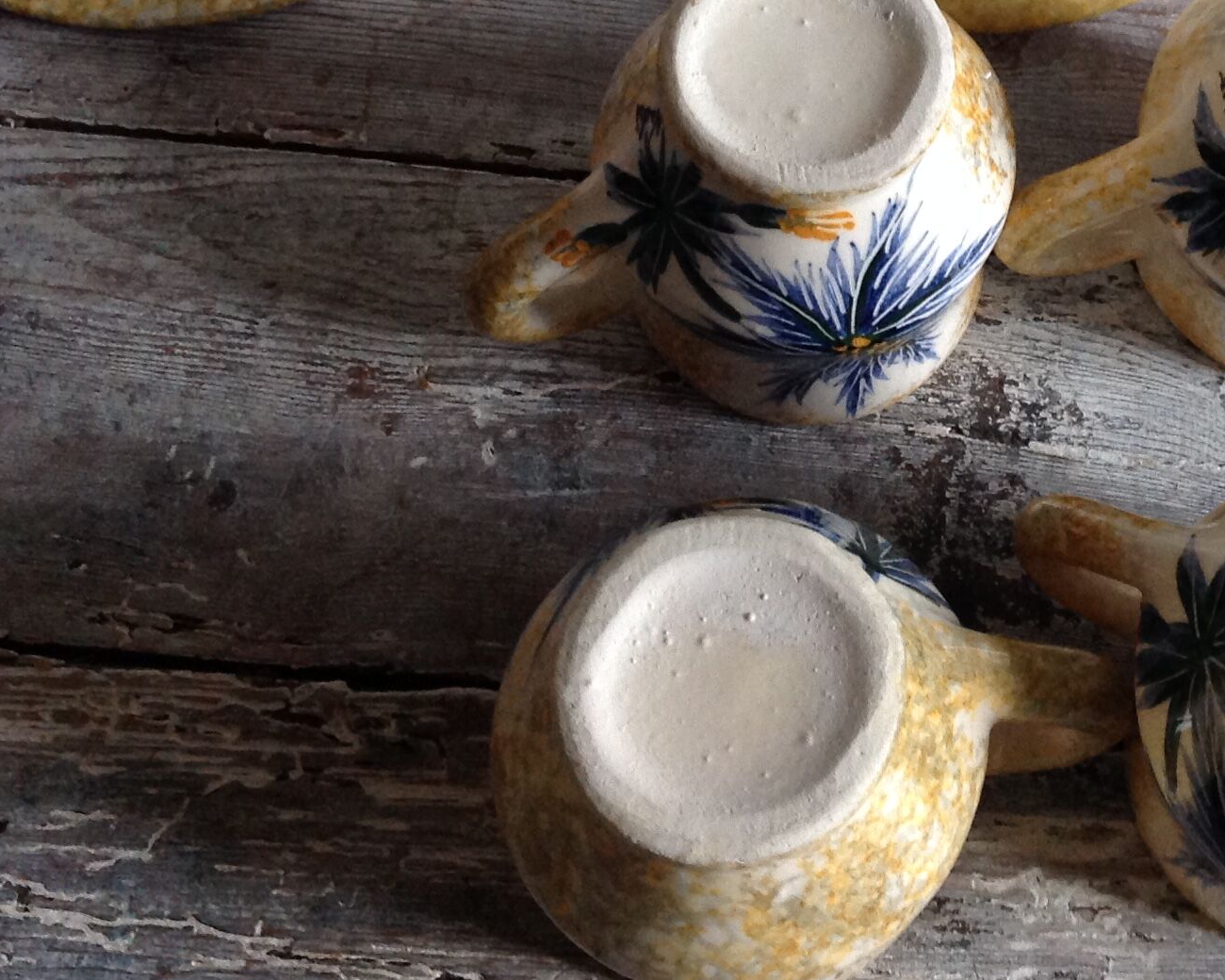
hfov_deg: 27.2
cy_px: 202
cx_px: 1022
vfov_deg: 22.2
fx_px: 2465
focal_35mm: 68
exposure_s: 1/15
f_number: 2.4
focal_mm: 4.28
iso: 160
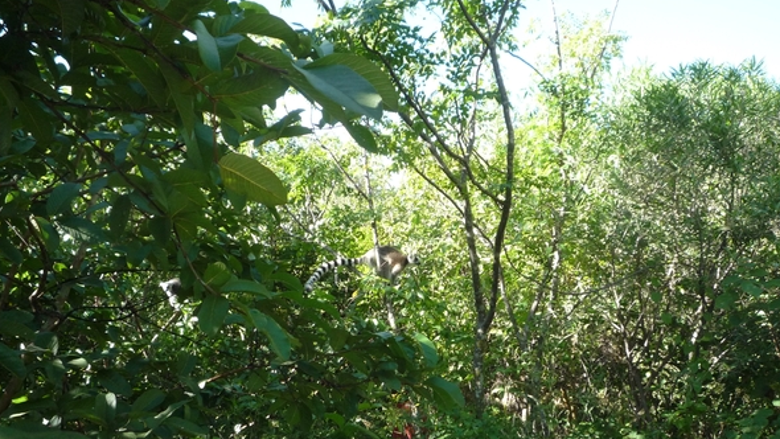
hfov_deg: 62.6
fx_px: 641
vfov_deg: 37.5
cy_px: 283
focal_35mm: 31
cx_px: 387
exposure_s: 1/200
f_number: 3.1
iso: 200
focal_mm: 4.9
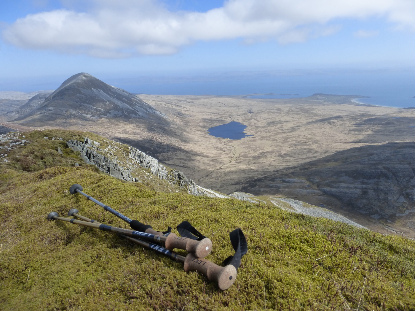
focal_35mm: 24
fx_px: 288
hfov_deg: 71.6
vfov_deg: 56.8
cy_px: 156
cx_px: 208
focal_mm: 4.3
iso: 160
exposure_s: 1/800
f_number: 4
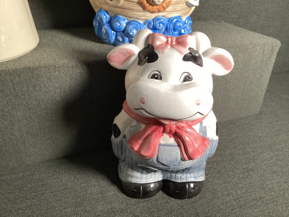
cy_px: 108
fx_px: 259
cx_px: 144
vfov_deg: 45.4
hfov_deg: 58.3
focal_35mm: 31
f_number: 2.4
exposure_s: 1/60
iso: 160
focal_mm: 3.3
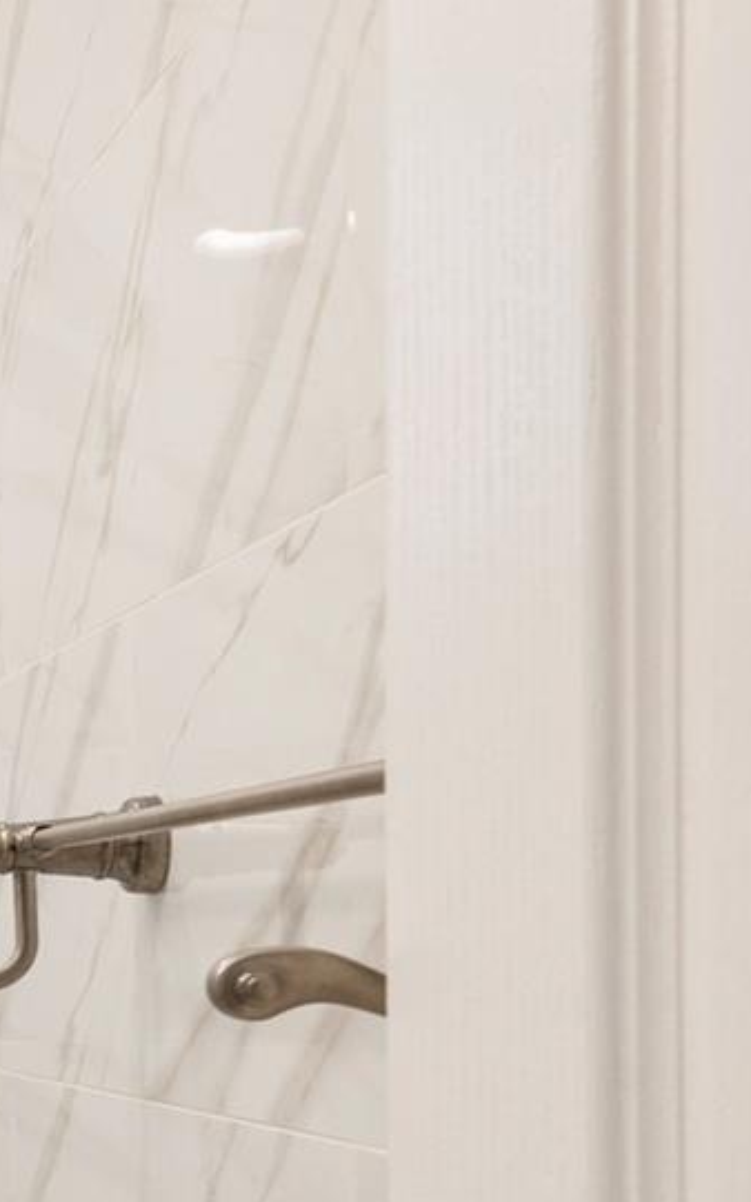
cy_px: 1191
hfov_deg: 13.2
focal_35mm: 54
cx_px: -1260
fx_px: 1769
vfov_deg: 34.3
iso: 200
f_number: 11
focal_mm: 14
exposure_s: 1/13
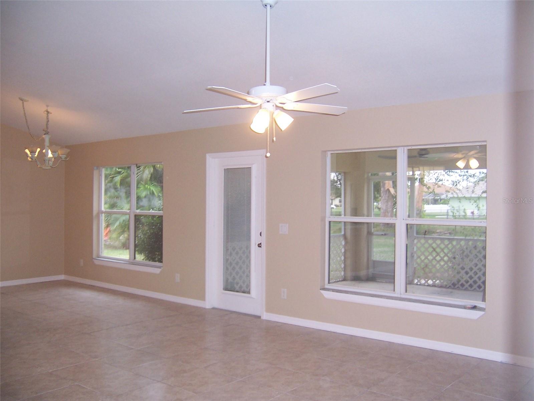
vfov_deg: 42.9
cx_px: 267
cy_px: 200
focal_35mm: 33
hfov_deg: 55.4
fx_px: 509
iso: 140
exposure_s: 1/60
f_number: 2.8
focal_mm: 5.5
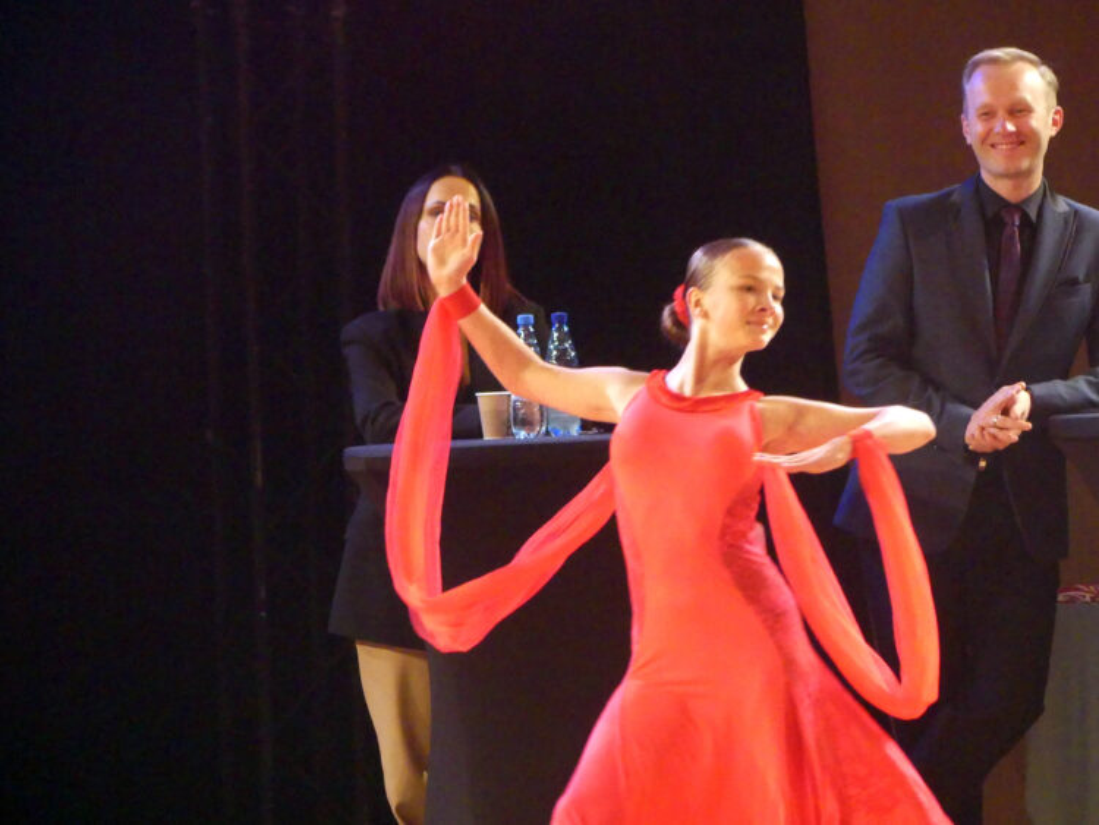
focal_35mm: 428
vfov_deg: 3.5
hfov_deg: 4.6
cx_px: 550
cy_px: 412
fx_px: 13593
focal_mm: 77
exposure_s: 1/125
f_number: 2.8
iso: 1600
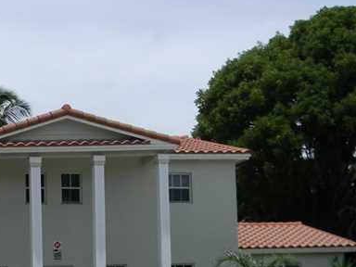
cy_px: 253
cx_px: 31
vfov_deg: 19.2
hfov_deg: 25.1
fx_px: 771
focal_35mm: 75
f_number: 7.4
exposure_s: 1/387
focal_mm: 6.4
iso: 80
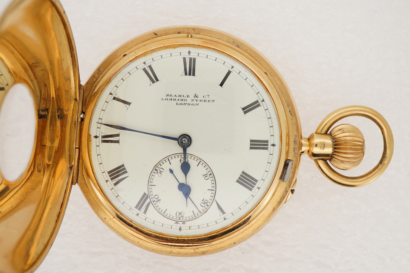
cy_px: 136
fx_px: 513
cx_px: 205
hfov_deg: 43.6
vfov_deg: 29.9
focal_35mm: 45
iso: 160
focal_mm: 30
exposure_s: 1/160
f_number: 22
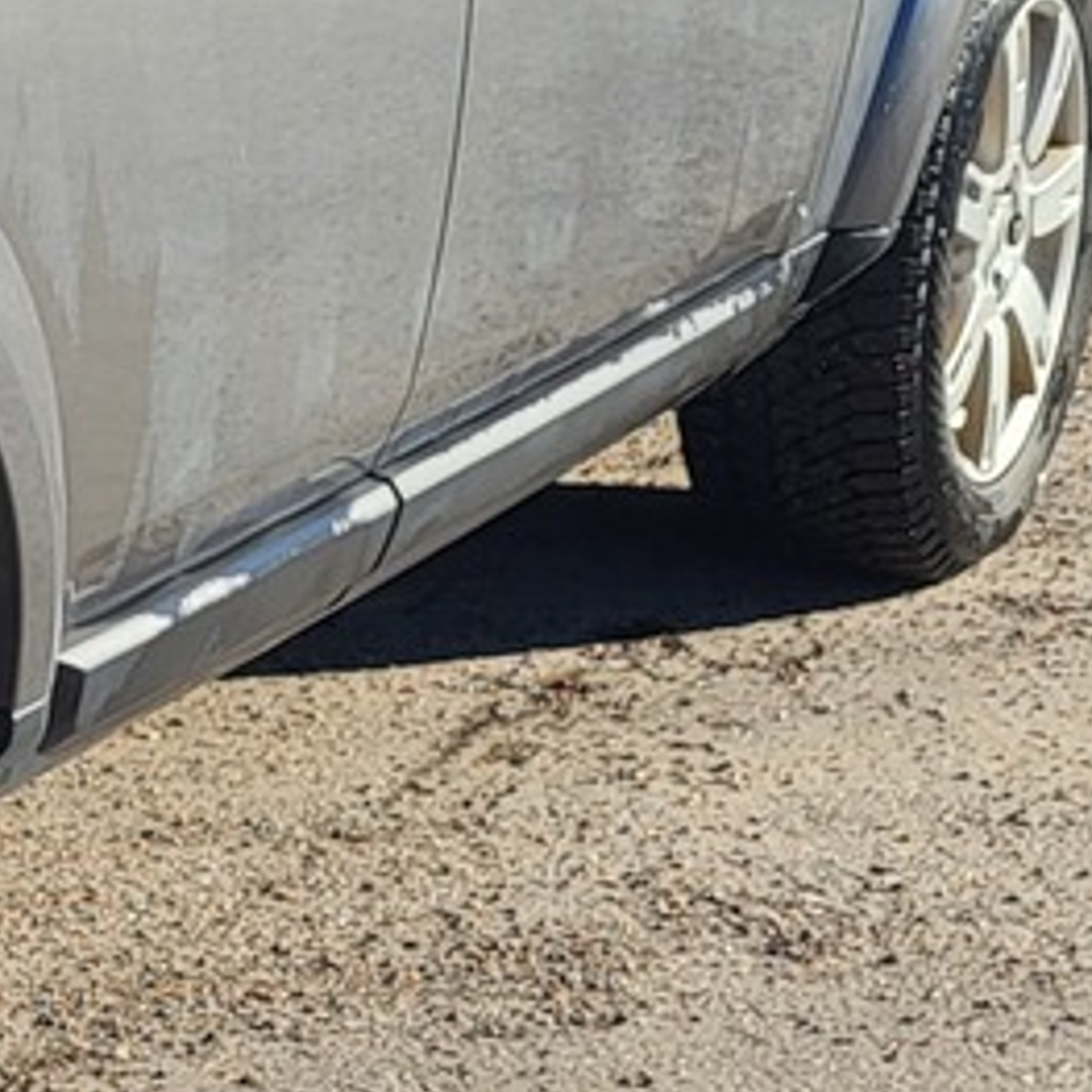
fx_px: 4497
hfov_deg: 12.0
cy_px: 91
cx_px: -1241
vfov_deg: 13.7
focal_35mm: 126
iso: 40
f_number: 1.8
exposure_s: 1/1202
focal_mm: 5.4
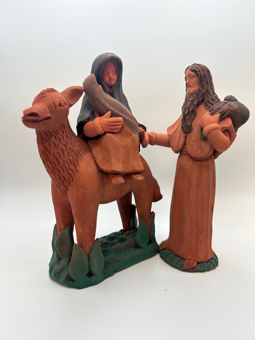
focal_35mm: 26
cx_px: 128
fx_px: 255
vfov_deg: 67.3
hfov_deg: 53.1
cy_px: 170
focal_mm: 5.7
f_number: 1.5
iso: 40
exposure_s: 1/120
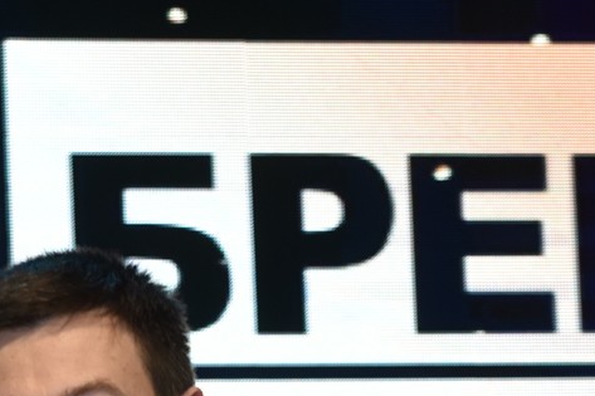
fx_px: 5006
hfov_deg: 6.8
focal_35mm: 303
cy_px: 808
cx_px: 260
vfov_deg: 4.5
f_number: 4.5
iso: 800
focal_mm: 70
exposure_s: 1/125
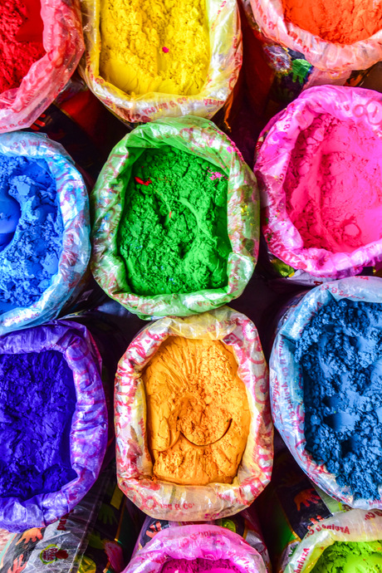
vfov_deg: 53.1
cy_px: 286
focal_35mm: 36
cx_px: 191
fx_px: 573
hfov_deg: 36.9
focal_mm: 24
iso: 320
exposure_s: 1/40
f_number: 8
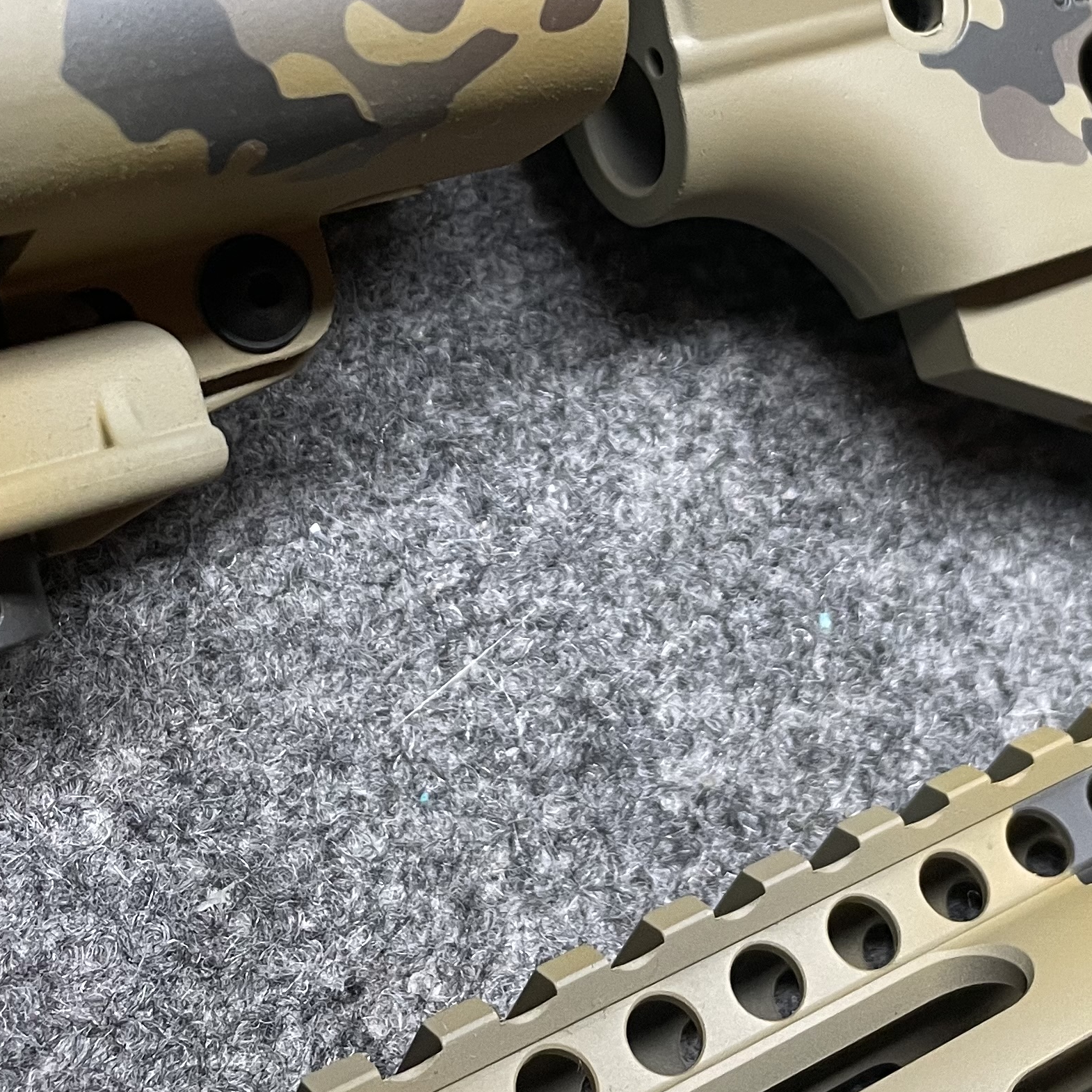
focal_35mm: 59
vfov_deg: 28.5
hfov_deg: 28.9
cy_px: 234
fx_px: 2106
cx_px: 705
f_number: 1.6
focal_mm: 4.2
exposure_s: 1/60
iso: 200
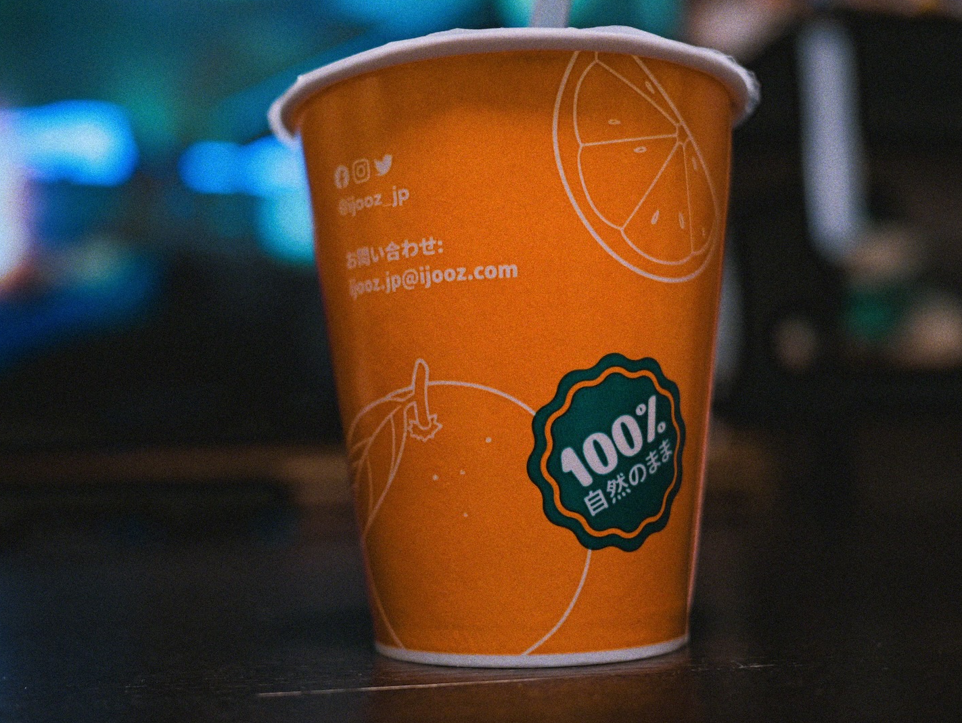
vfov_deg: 32.2
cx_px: 434
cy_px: 375
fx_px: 1251
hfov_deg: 42.0
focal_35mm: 45
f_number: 2
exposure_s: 1/60
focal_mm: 20
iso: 160
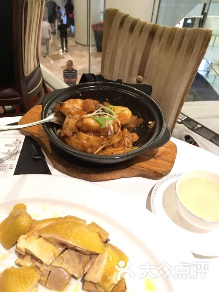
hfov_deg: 48.2
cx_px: 110
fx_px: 245
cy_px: 146
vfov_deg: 61.7
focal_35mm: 29
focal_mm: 4.15
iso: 160
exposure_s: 1/33
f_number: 2.2
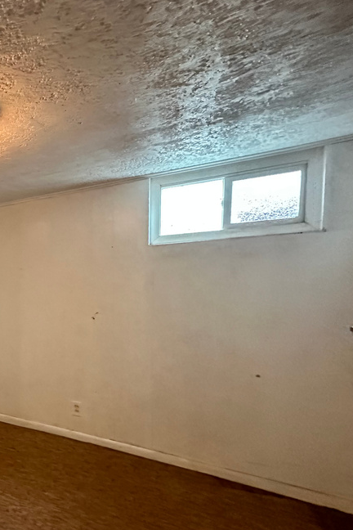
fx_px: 338
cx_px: -60
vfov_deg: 75.5
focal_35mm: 23
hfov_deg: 40.7
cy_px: 310
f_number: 2.2
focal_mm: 2.22
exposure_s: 1/60
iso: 1000
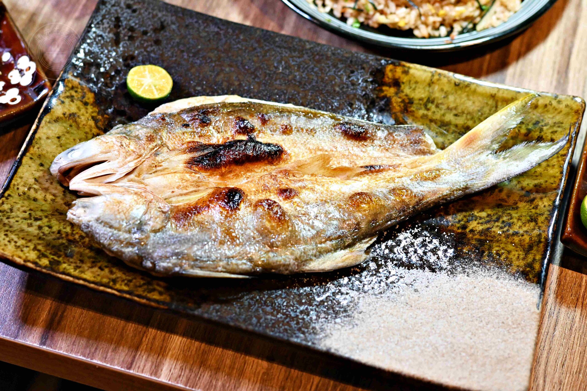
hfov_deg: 27.0
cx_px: 294
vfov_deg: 18.2
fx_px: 1223
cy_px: 196
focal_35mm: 75
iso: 3200
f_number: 3.2
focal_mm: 50
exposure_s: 1/200
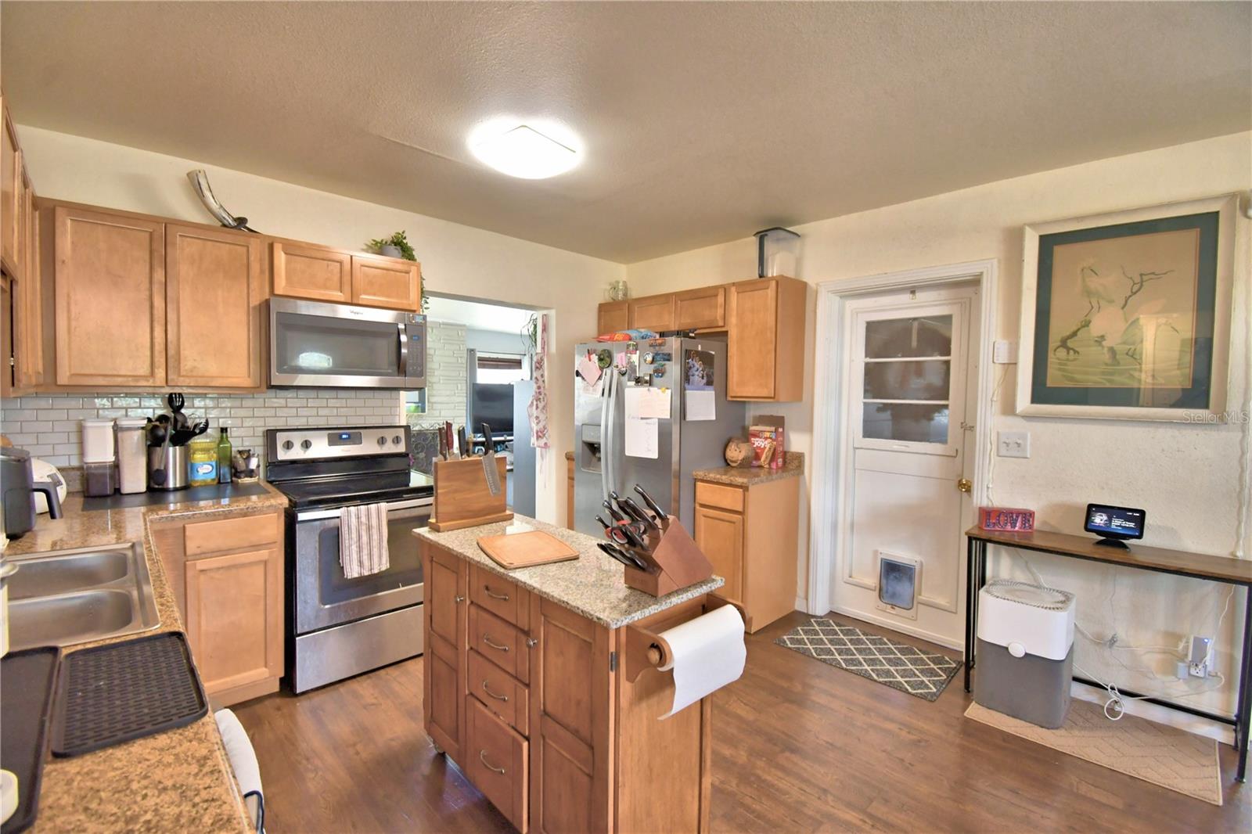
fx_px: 522
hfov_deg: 100.4
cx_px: 626
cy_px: 417
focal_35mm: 15
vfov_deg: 77.3
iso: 800
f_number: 4.5
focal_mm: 10
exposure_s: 1/30
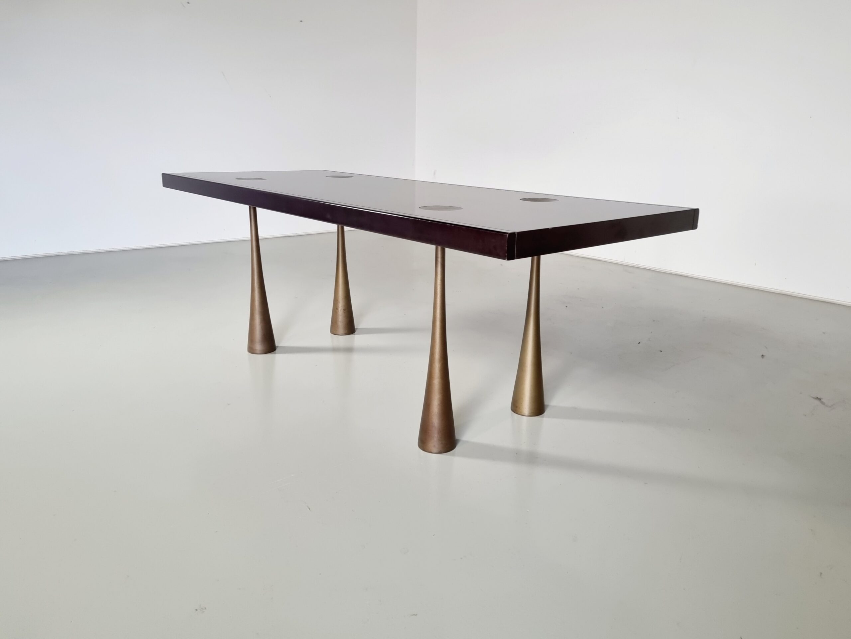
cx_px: 426
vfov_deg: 56.8
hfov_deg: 71.6
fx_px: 590
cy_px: 320
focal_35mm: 24
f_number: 1.8
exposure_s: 1/100
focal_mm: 6.7
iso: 125
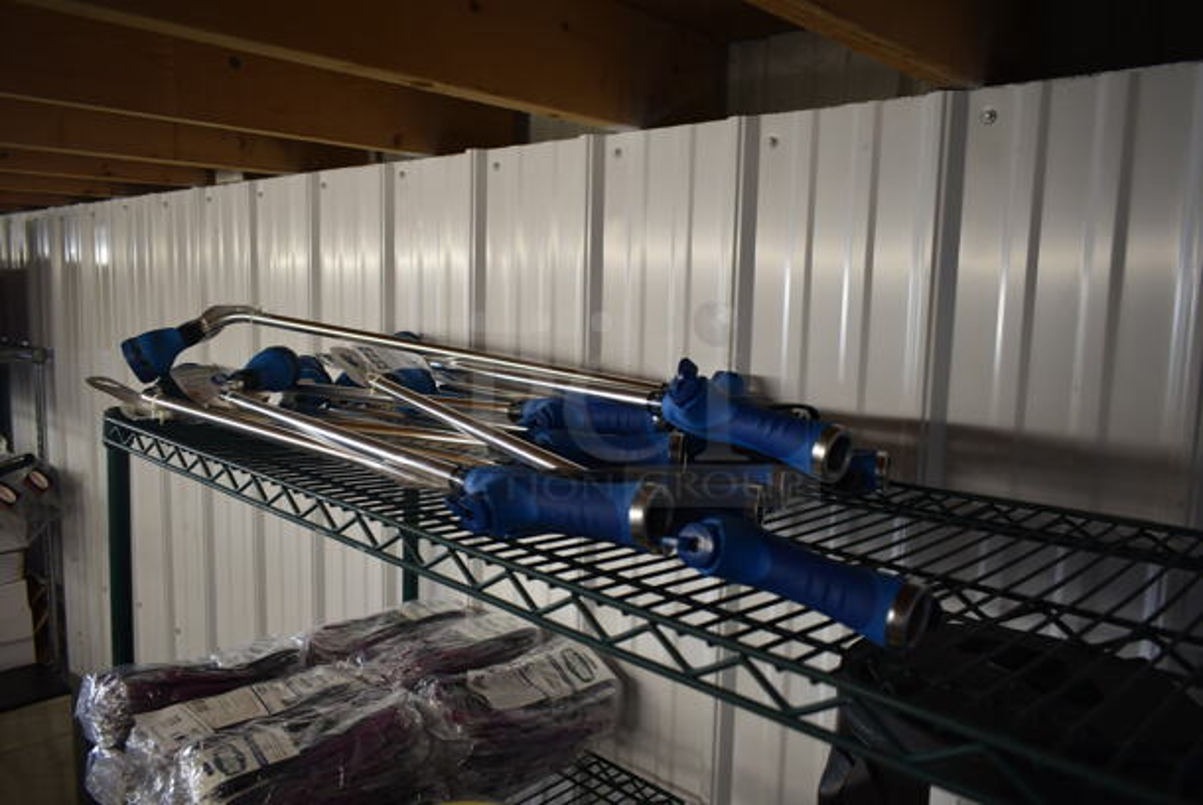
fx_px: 903
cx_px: 602
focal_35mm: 27
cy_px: 402
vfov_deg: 48.0
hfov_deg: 67.3
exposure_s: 1/30
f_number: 3.5
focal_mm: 18
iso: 160
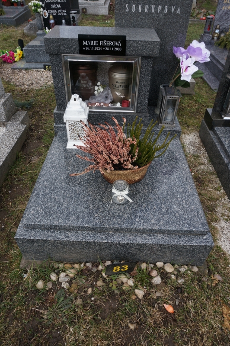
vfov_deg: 73.8
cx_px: 115
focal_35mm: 24
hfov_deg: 53.1
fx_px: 230
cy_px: 173
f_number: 7.1
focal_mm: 16
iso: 100
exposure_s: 1/100
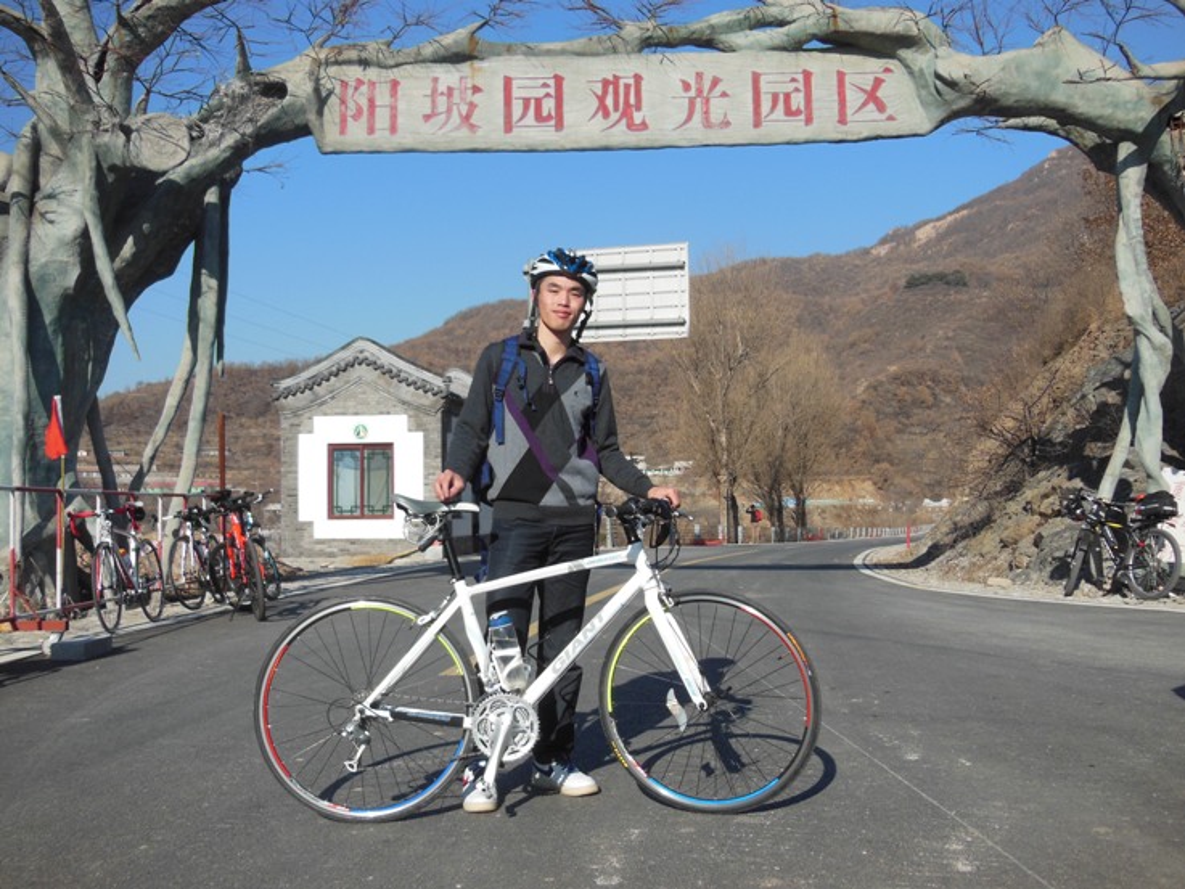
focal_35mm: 39
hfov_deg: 47.9
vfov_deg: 36.8
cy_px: 444
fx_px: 1335
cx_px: 592
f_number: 4.1
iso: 125
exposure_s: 1/1000
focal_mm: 6.9
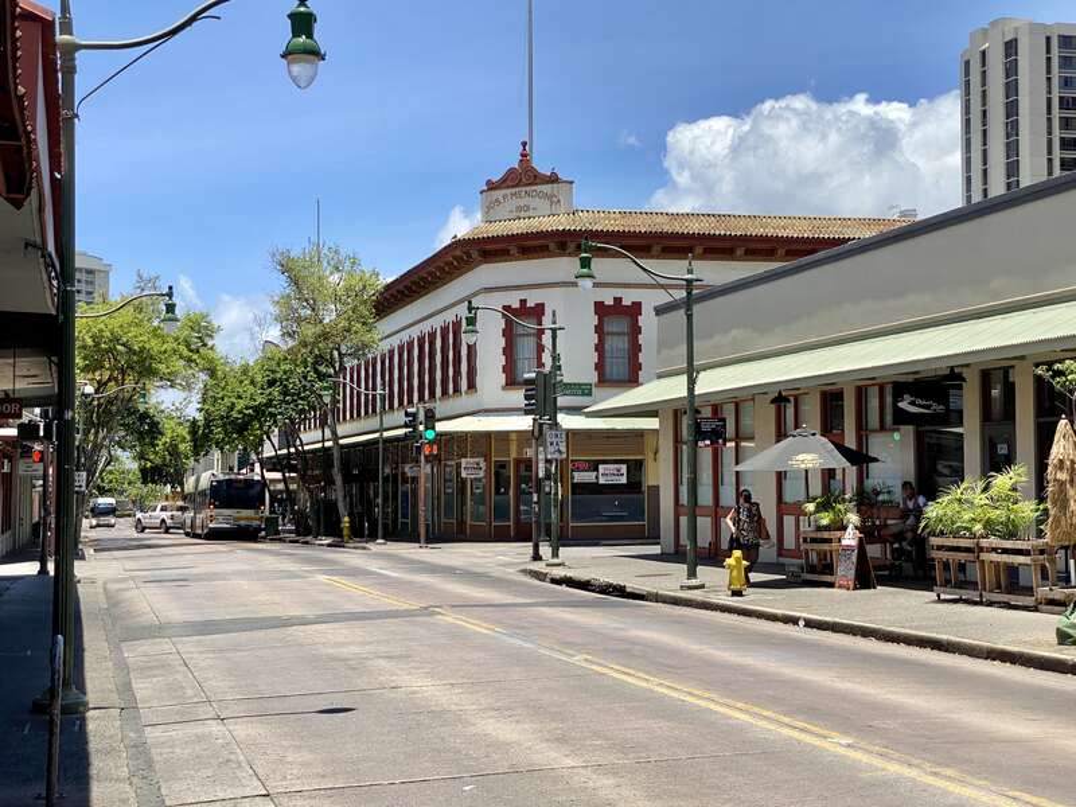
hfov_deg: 36.8
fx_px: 1616
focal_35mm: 52
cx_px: 538
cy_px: 404
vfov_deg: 28.0
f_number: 2
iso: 20
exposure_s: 1/1295
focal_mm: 6
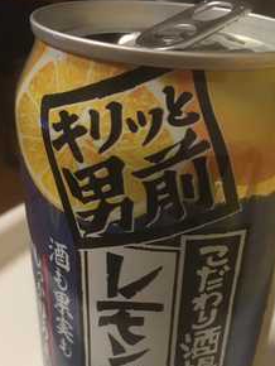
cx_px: 180
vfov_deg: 41.8
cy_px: 269
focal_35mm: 44
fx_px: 465
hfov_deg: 32.7
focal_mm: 4.15
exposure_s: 1/30
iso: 250
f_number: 2.2
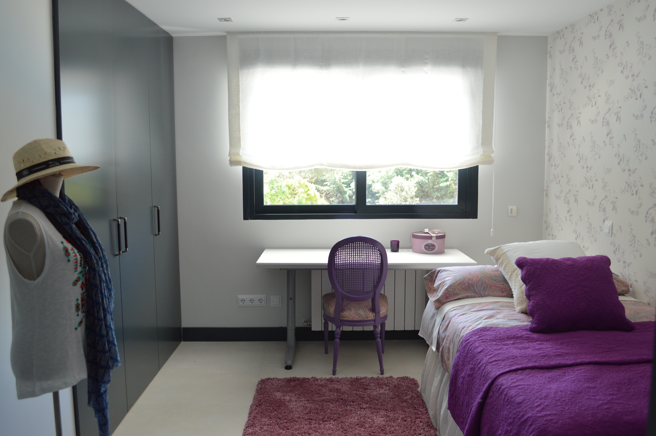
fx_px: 564
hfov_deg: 60.3
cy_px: 217
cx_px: 331
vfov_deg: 42.3
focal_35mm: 31
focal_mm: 20
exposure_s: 1/80
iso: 400
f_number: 4.5
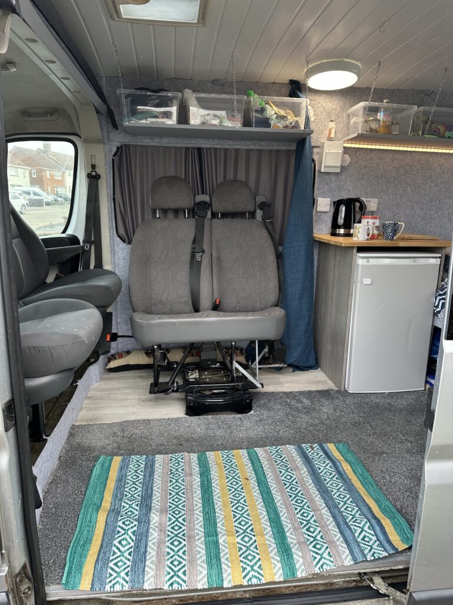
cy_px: 302
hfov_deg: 56.8
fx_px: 419
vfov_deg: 71.6
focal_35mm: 24
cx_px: 226
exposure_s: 1/195
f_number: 1.78
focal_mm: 6.86
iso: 80
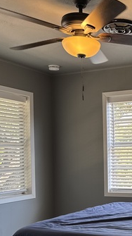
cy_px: 167
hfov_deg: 22.1
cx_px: 159
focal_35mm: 50
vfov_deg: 40.5
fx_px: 312
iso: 64
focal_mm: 6.76
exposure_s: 1/120
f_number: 1.78
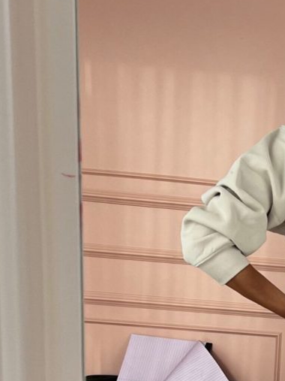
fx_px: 1021
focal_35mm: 93
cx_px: 446
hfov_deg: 14.6
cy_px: 322
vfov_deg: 20.8
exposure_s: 1/167
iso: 50
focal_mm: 5.7
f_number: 1.5
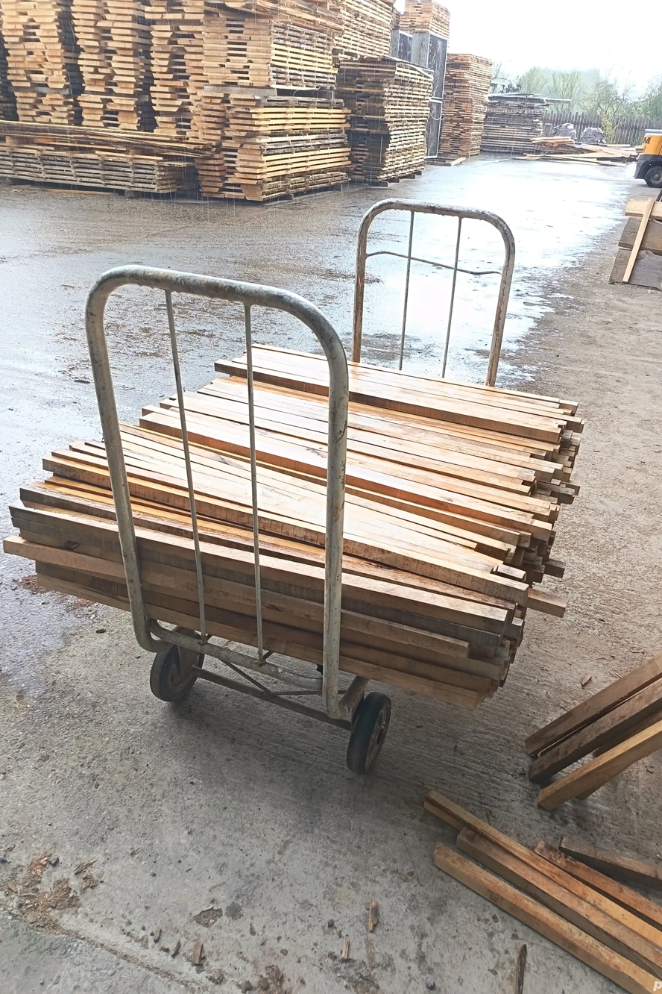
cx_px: 359
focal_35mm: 25
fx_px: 690
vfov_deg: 71.5
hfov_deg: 51.2
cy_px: 497
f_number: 1.75
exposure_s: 1/100
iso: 423
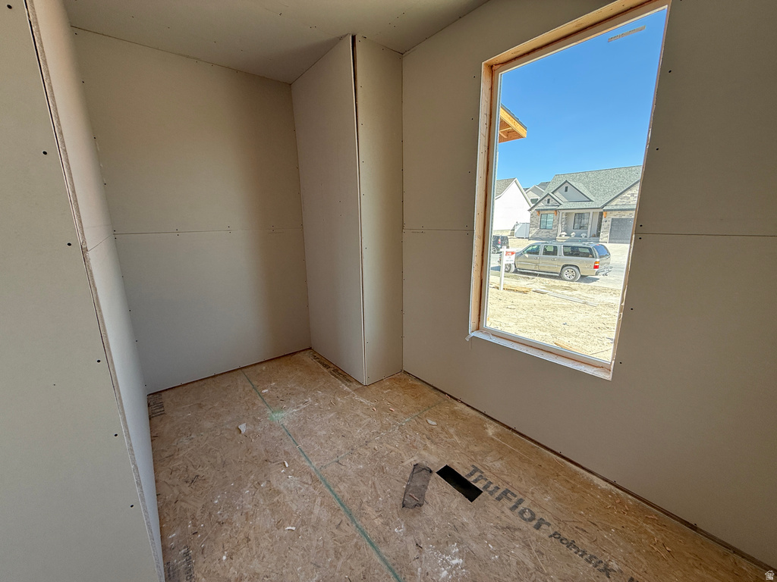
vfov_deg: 85.7
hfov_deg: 102.1
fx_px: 314
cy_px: 291
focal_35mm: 14
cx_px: 388
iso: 64
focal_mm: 2.22
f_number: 2.2
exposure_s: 1/182
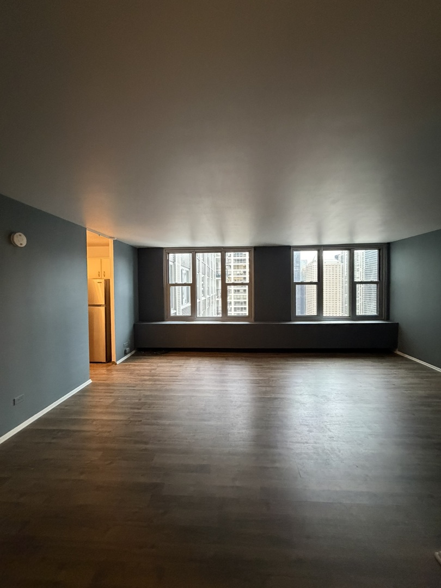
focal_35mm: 14
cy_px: 294
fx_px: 238
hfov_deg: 85.7
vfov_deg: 102.1
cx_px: 220
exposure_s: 1/60
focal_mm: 2.22
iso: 1000
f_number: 2.2
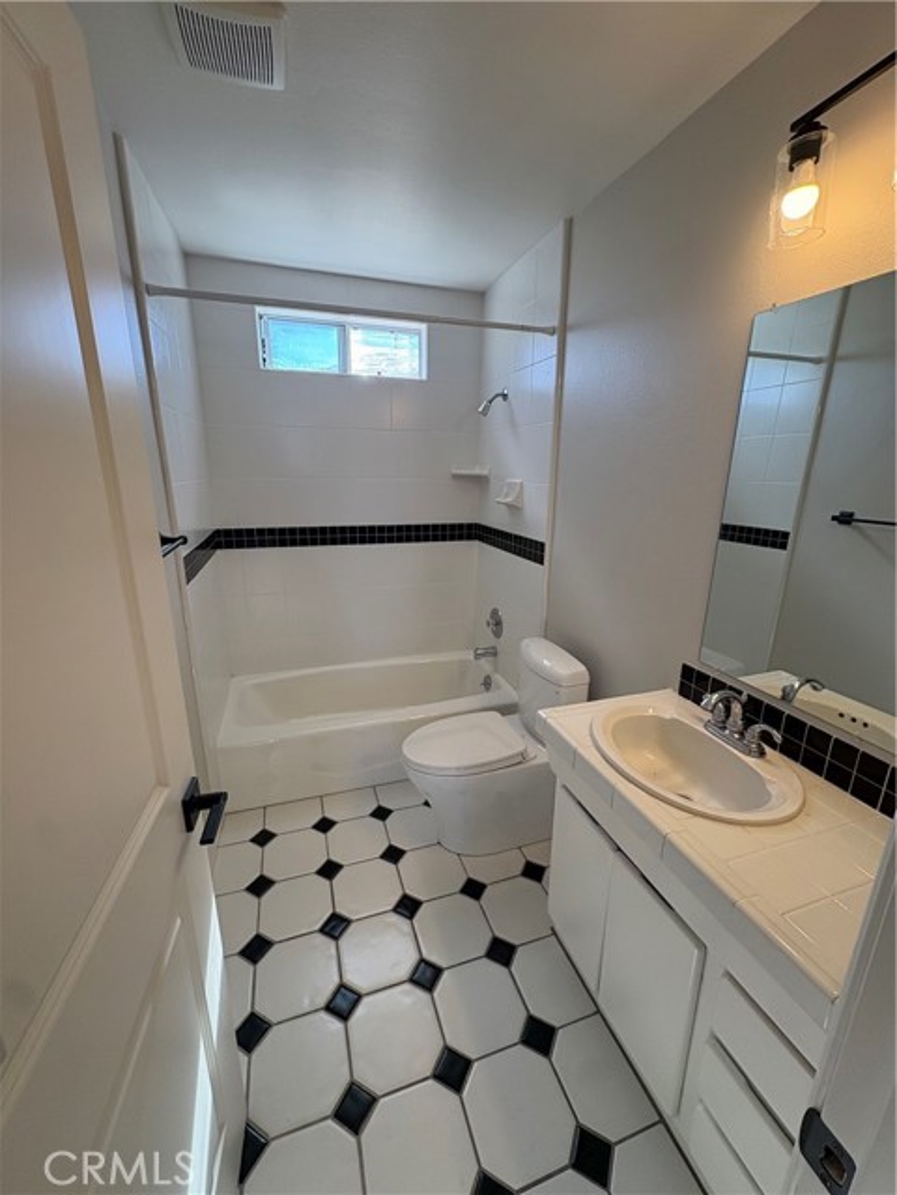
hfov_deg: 85.7
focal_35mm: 14
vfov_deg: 102.1
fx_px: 484
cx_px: 448
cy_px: 598
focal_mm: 2.22
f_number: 2.2
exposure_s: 1/183
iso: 64
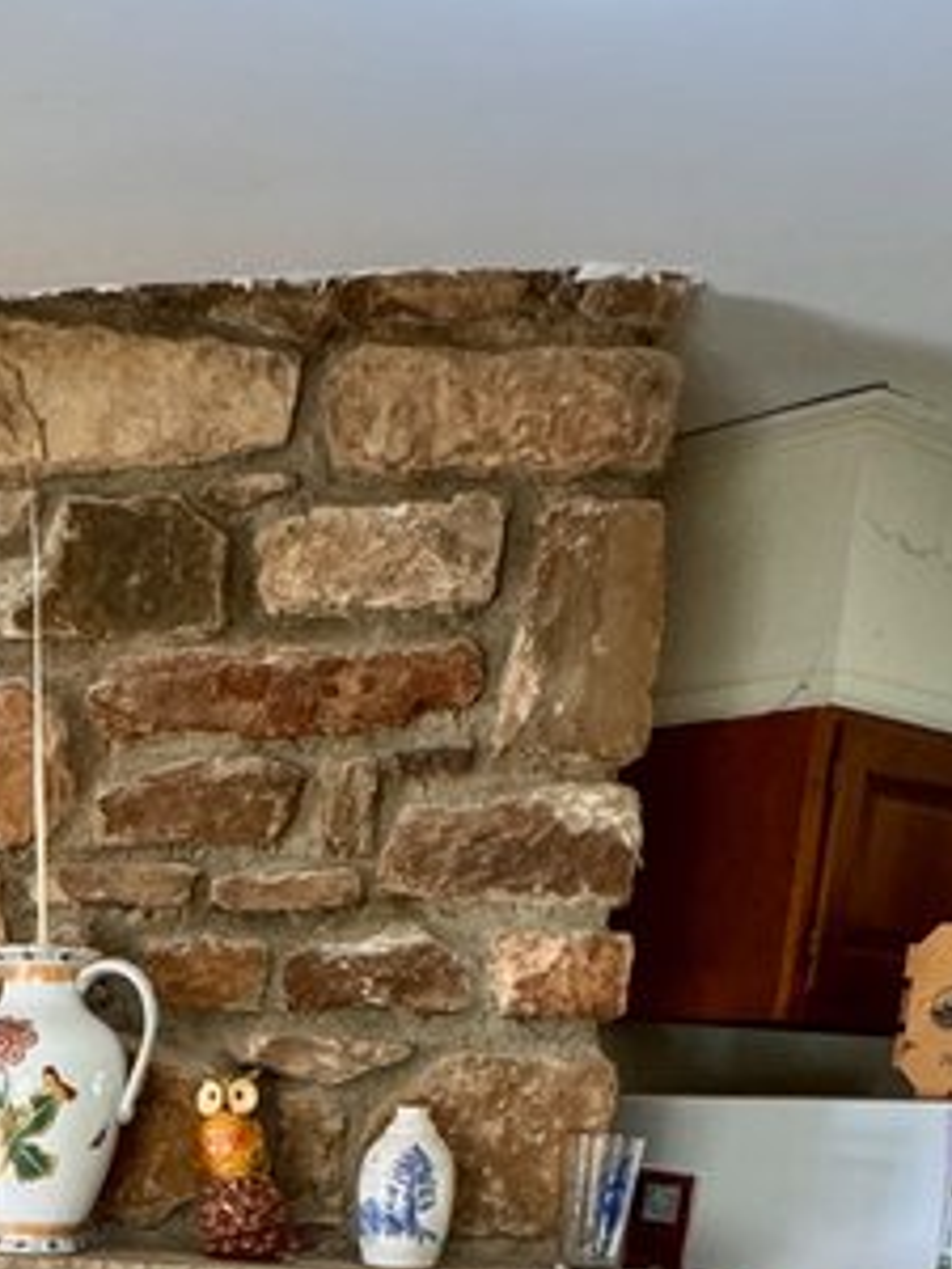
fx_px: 1943
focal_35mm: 53
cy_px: 1567
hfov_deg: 26.2
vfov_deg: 30.2
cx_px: 15
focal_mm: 2.22
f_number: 2.2
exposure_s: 1/99
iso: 320
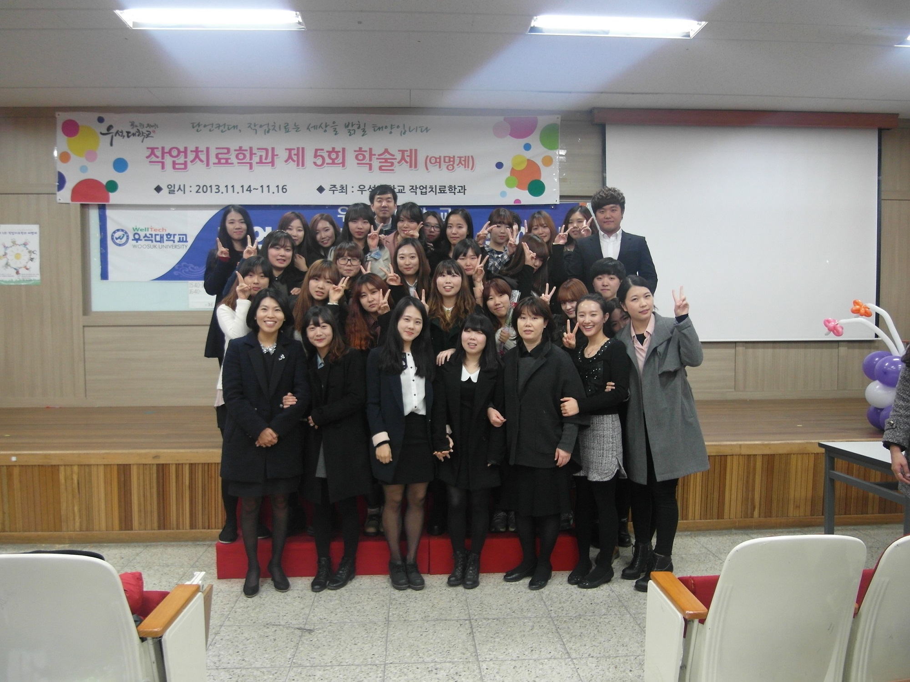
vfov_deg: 56.8
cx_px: 455
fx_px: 631
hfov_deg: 71.6
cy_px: 341
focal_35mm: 24
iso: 200
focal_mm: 5.2
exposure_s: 1/30
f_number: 2.1
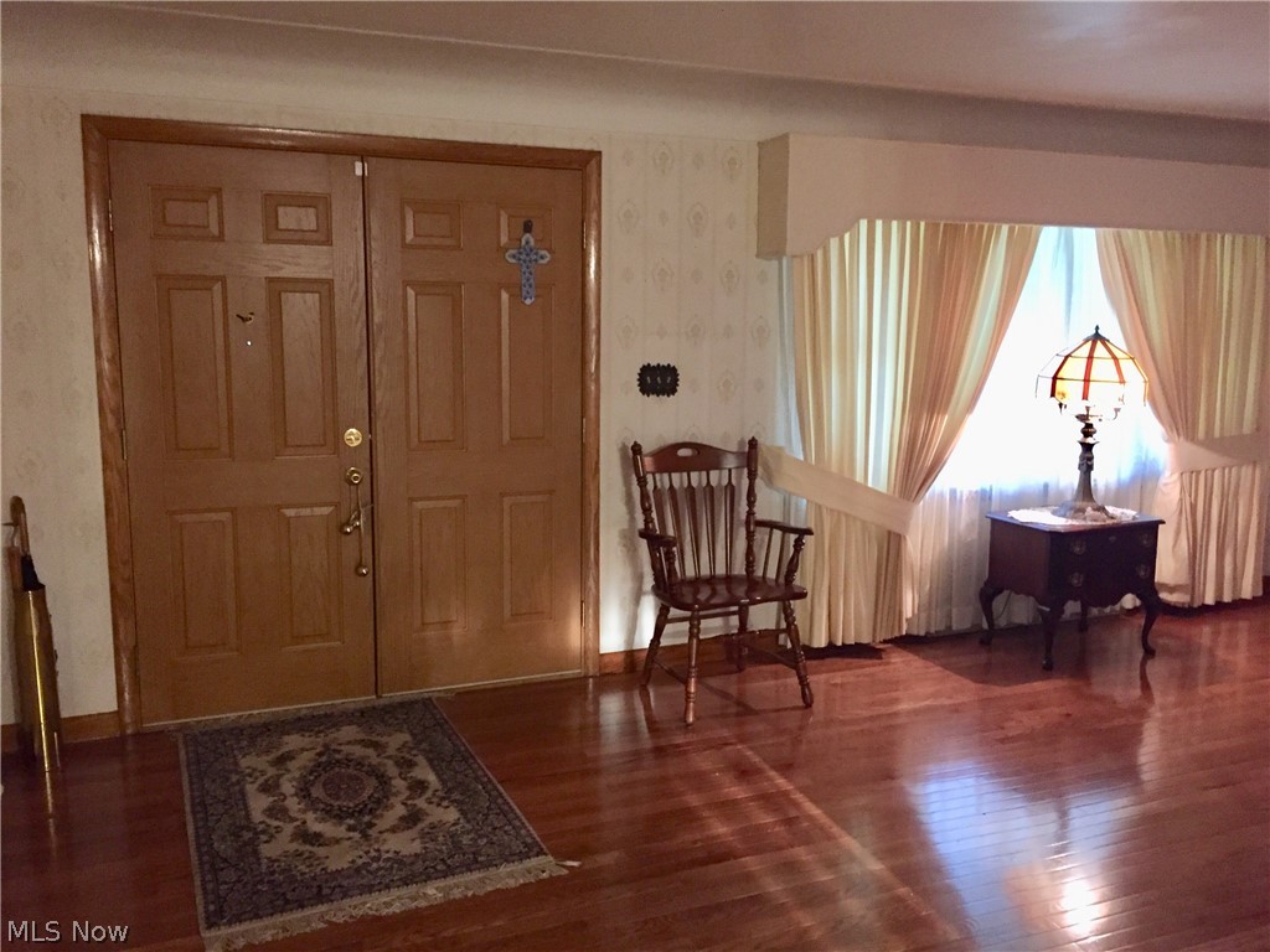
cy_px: 476
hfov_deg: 61.7
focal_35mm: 29
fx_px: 1064
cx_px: 635
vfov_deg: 48.2
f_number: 2.2
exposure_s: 1/15
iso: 320
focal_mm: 4.15
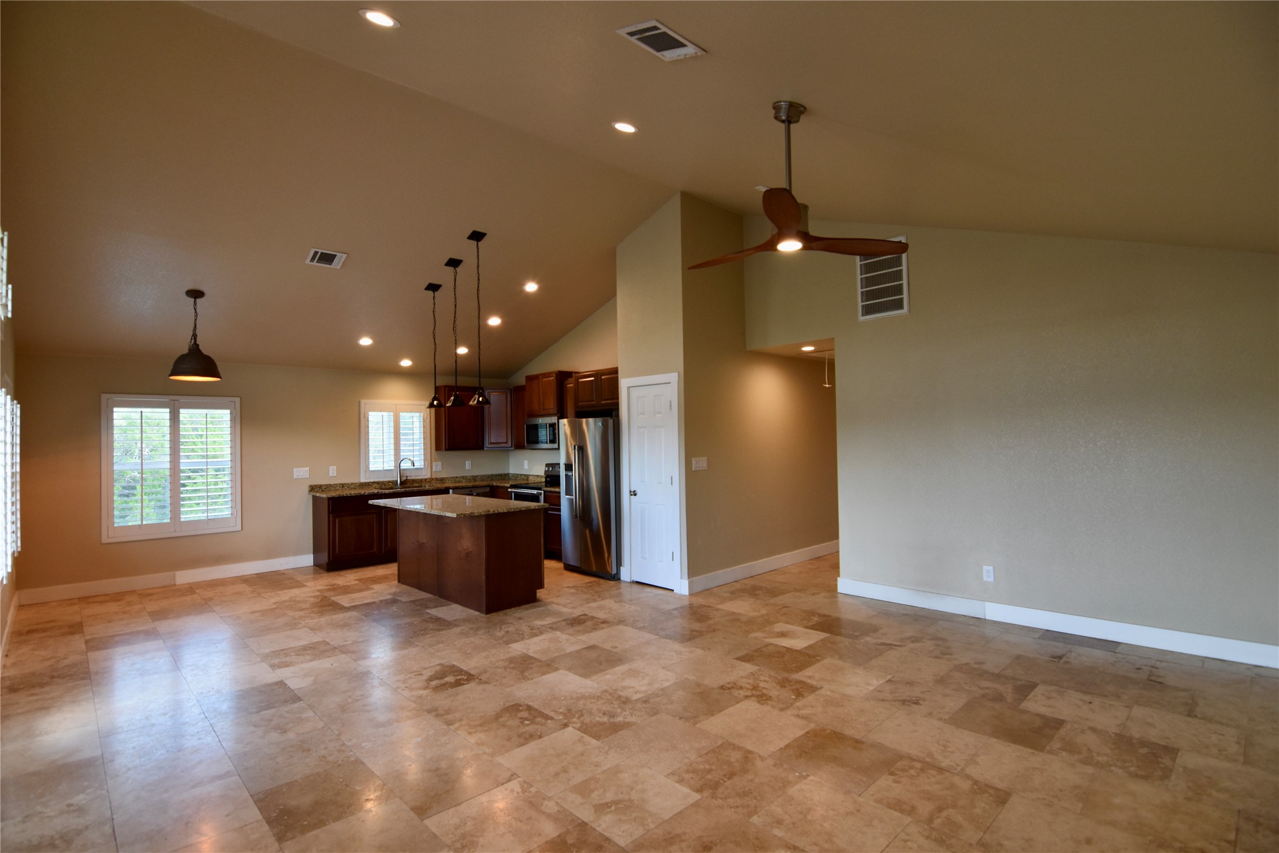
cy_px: 426
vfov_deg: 72.1
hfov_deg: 95.0
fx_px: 586
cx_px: 640
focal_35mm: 16
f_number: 4
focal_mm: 11
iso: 400
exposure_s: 1/60
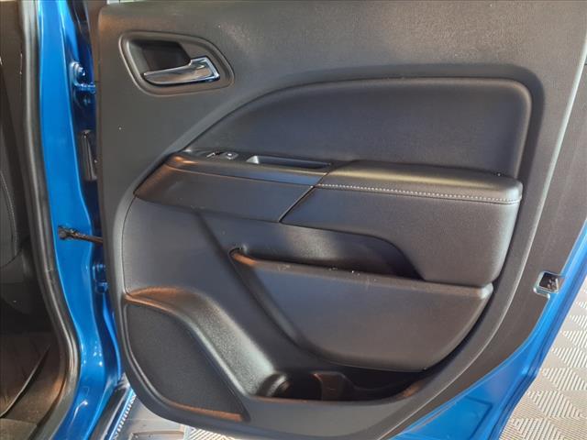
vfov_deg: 51.4
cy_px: 220
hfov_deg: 65.3
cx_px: 294
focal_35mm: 27
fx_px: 458
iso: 500
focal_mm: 3.58
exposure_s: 1/13
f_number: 1.9
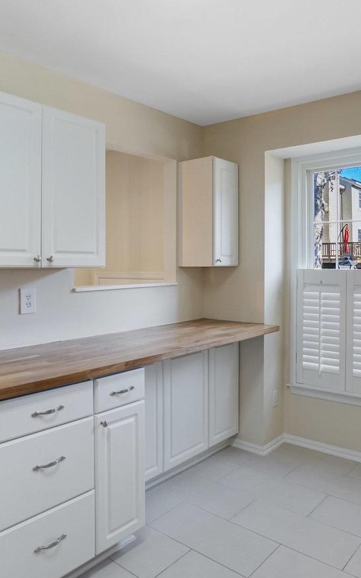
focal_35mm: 27
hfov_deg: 46.0
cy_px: 278
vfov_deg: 68.4
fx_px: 425
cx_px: 180
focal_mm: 16
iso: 1250
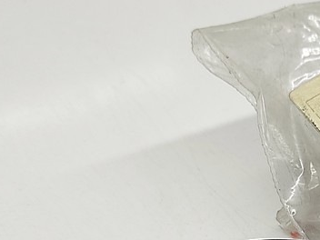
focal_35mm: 96
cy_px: 290
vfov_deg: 14.9
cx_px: 347
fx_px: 887
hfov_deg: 19.6
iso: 179
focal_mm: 4.74
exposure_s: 1/120
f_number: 1.79
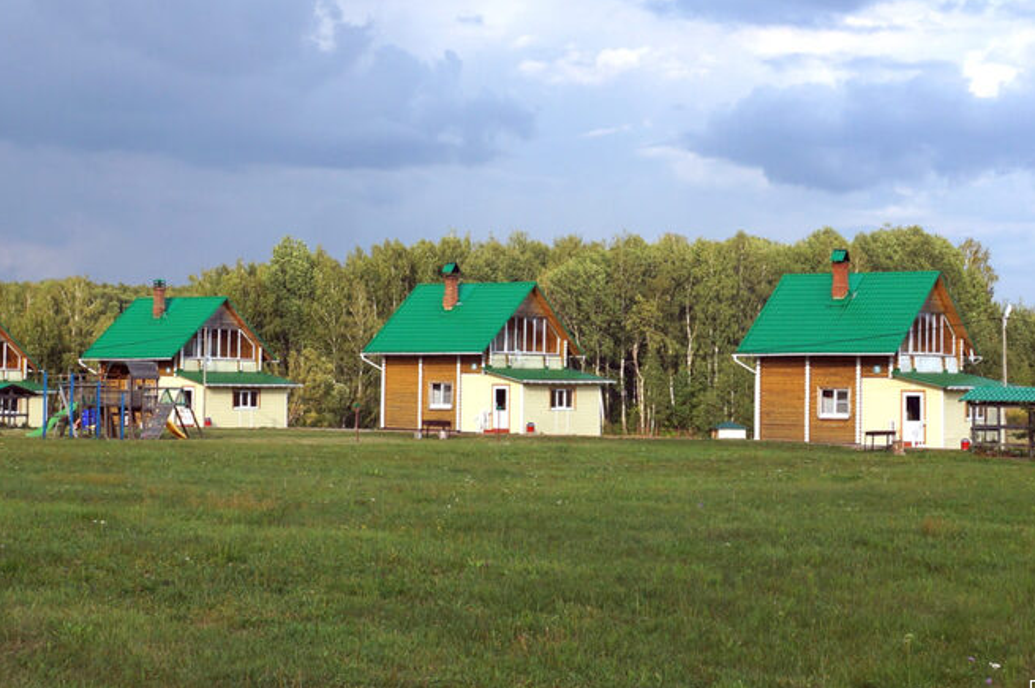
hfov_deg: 30.5
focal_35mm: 66
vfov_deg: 20.5
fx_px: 1895
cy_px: 278
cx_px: 476
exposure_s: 1/250
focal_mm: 18
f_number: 8
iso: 100
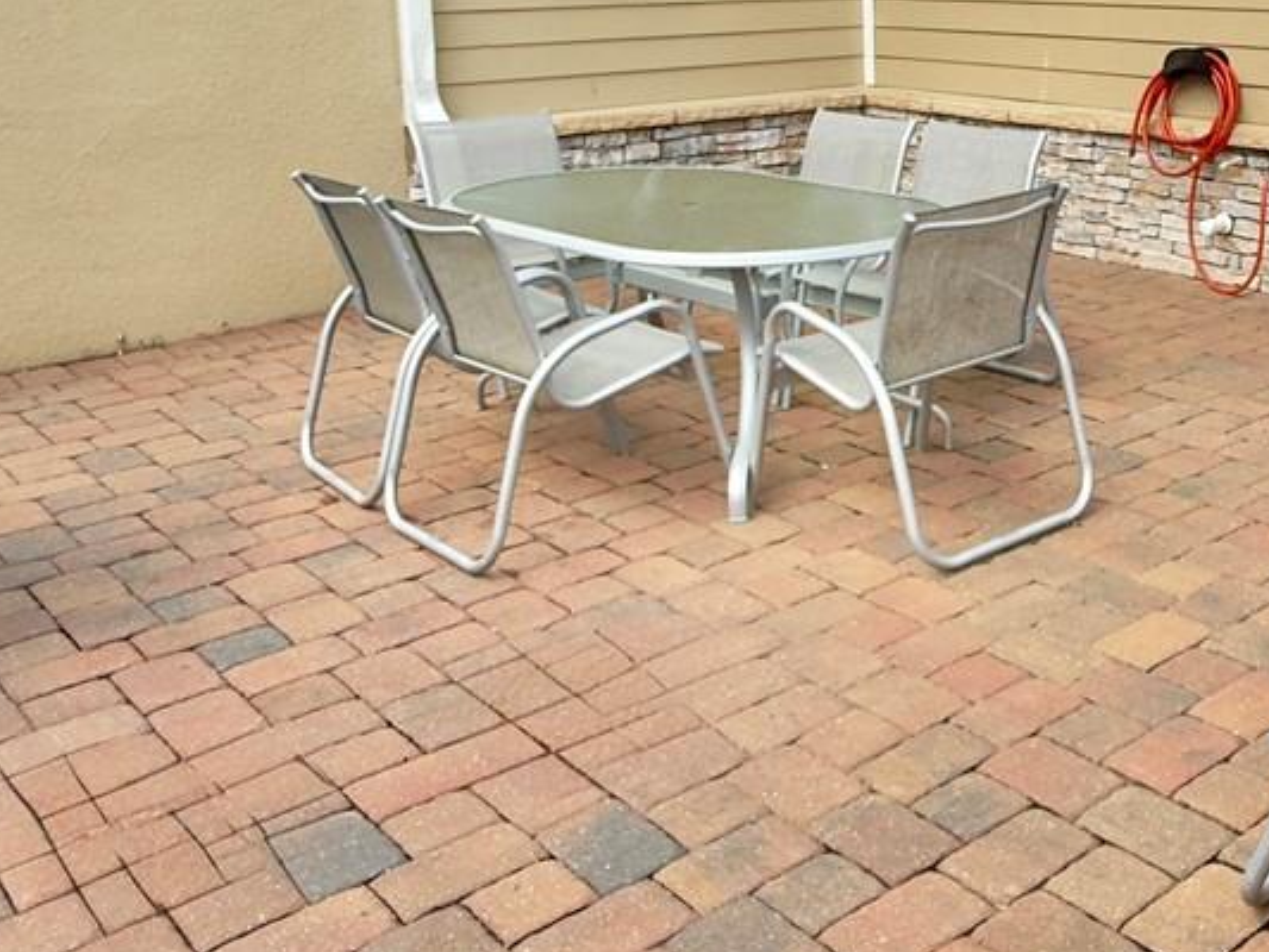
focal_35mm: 42
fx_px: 1540
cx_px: 1067
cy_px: 164
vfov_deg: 33.2
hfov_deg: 42.2
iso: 50
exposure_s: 1/809
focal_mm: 2.22
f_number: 2.2
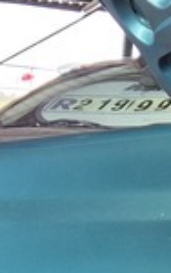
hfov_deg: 7.9
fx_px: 1235
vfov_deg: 11.7
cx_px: 80
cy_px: 486
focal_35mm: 166
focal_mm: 5.4
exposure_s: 1/180
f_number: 1.8
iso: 40
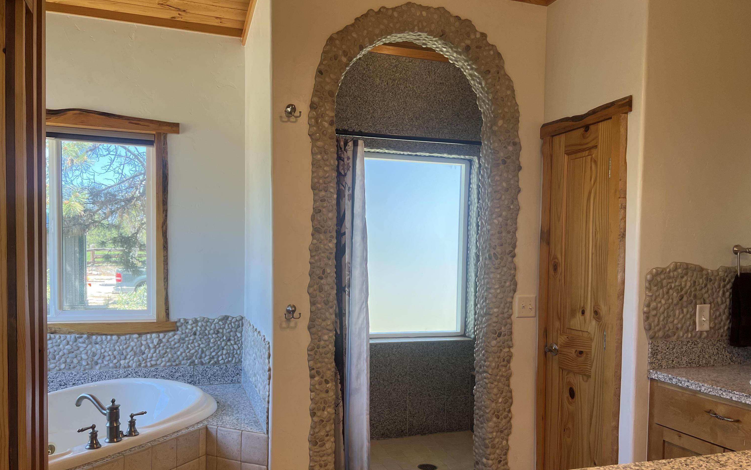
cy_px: 281
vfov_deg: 44.3
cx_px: 372
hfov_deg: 66.5
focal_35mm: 28
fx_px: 573
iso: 50
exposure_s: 1/163
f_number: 1.5
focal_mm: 5.7
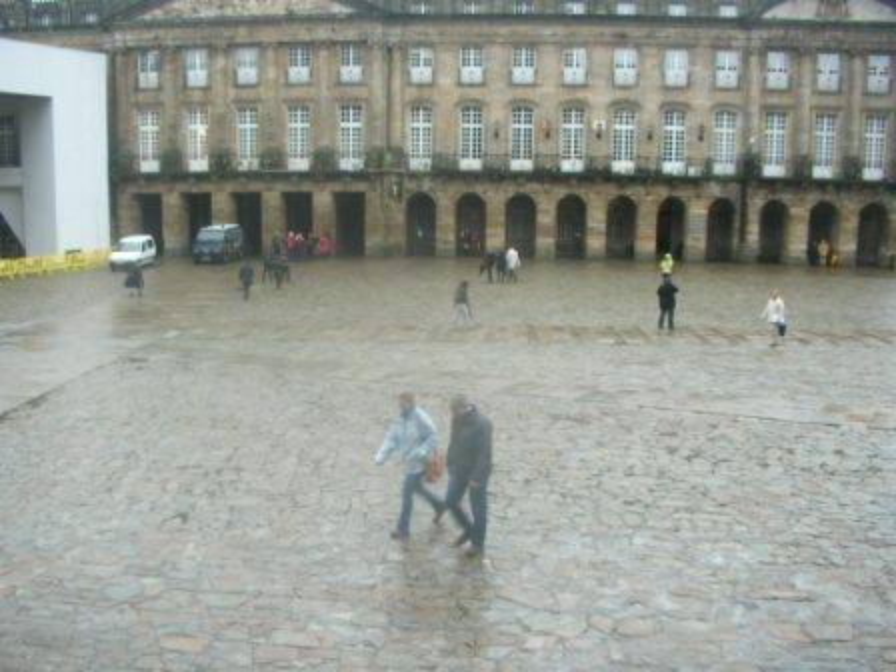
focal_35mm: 35
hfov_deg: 52.6
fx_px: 906
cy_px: 336
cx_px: 448
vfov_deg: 40.7
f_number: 3
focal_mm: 5.8
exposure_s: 1/30
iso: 65
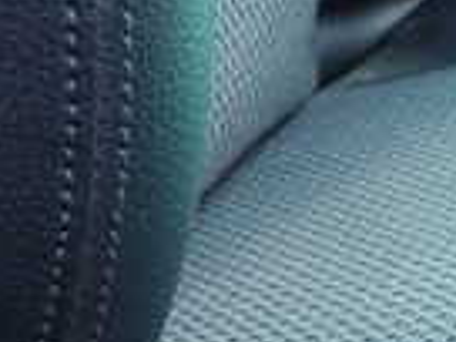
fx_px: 1739
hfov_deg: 13.1
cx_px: 889
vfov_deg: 10.6
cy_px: 610
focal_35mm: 132
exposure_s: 1/80
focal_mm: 5.4
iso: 100
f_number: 2.3
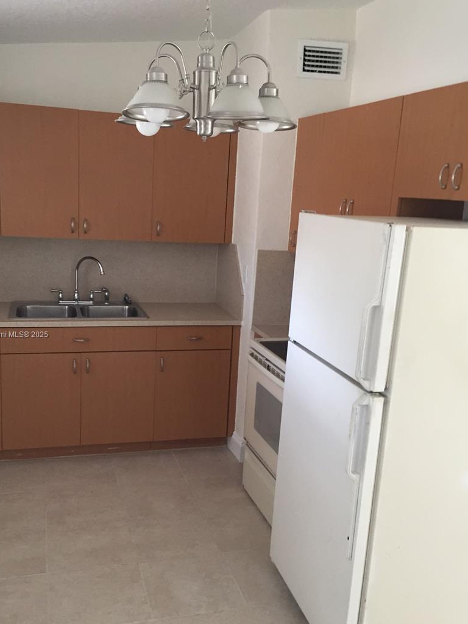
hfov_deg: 41.7
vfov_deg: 53.9
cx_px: 211
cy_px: 335
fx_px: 613
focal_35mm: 34
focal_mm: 4.15
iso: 100
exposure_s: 1/30
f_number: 2.2
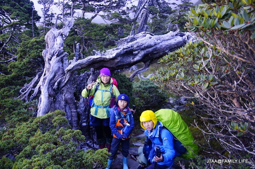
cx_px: 128
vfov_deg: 47.9
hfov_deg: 67.4
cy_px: 84
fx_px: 191
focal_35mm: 27
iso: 400
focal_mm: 18
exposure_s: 1/50
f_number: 4
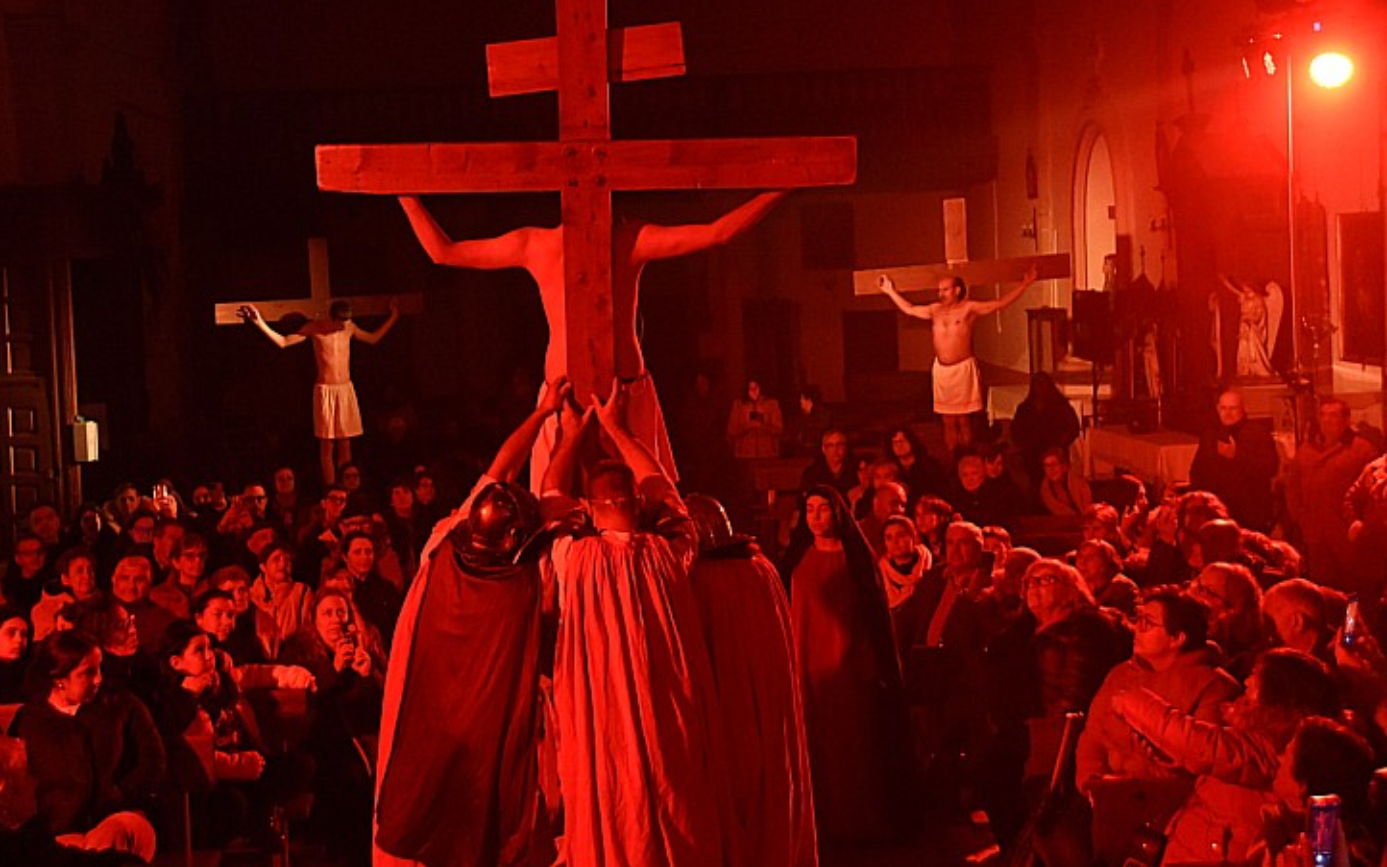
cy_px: 390
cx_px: 622
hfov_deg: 33.5
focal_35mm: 61
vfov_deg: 21.3
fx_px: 2305
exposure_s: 1/125
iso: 10000
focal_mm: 48
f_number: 3.5
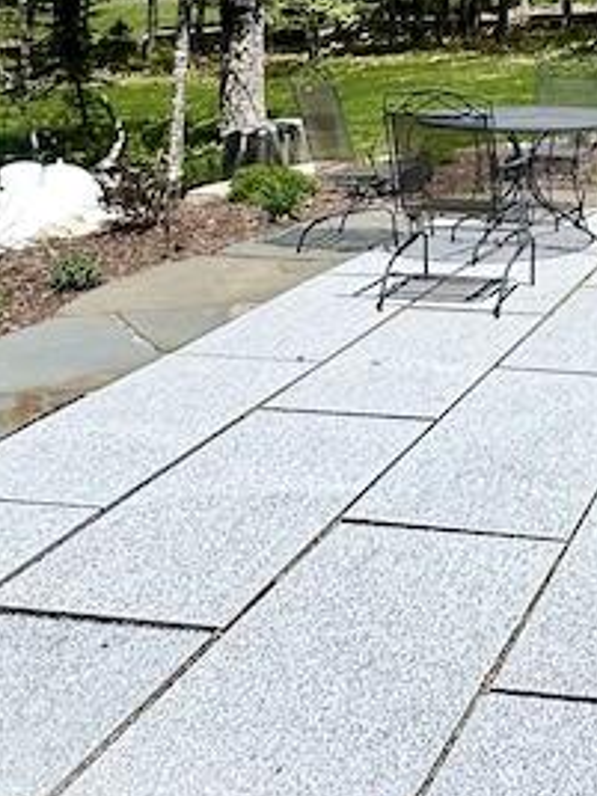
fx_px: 1242
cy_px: -30
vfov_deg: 32.3
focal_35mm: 54
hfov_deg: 25.1
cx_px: 662
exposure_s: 1/2415
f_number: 2.2
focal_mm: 2.22
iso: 50
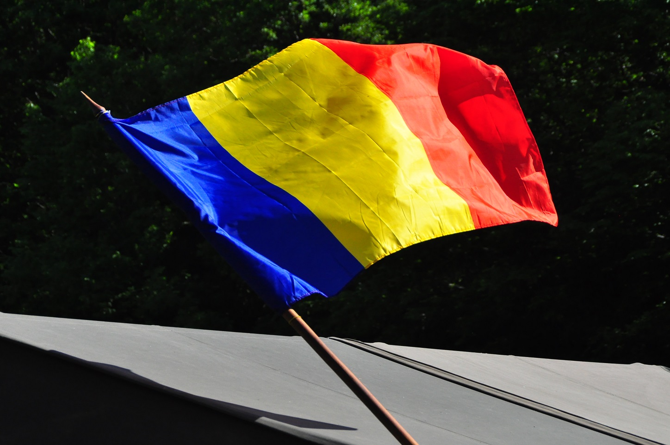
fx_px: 3346
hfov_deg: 11.4
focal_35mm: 180
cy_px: 222
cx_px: 335
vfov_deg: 7.6
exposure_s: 1/2500
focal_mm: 120
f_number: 13
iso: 1000
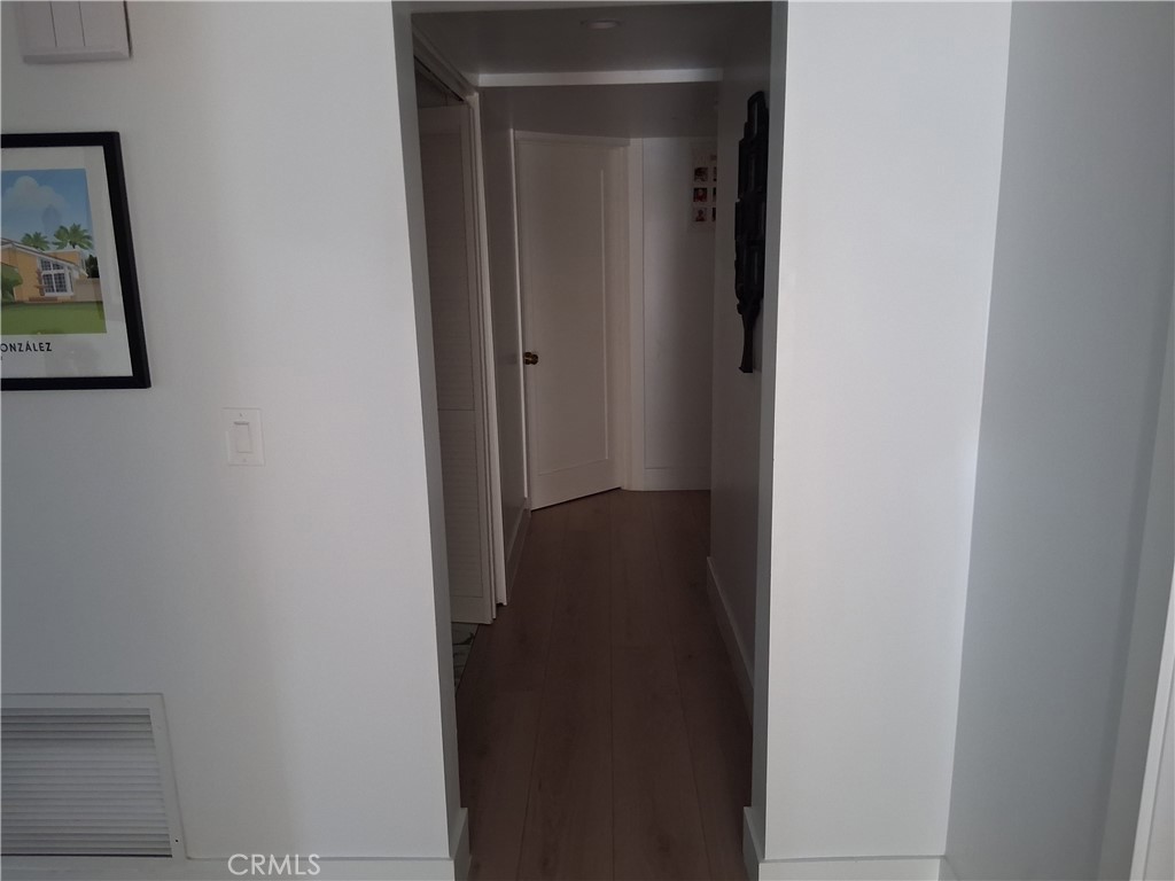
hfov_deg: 67.3
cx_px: 588
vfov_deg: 53.1
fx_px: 883
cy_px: 440
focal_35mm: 26
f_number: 1.8
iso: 500
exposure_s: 1/33
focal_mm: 3.98
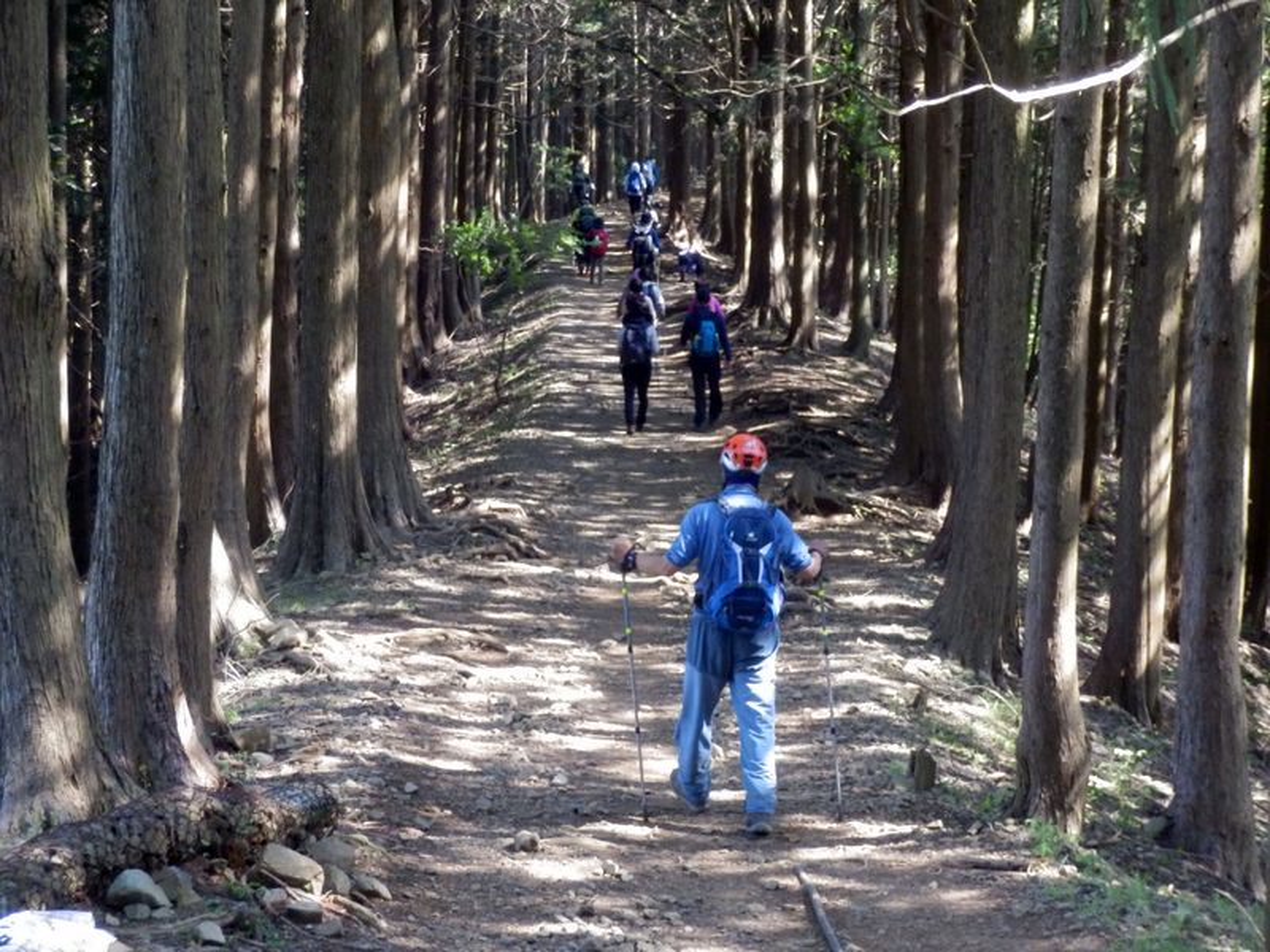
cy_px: 476
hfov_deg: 17.7
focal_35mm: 111
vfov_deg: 13.3
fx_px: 4072
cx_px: 635
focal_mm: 19.6
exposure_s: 1/100
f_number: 5.5
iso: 800
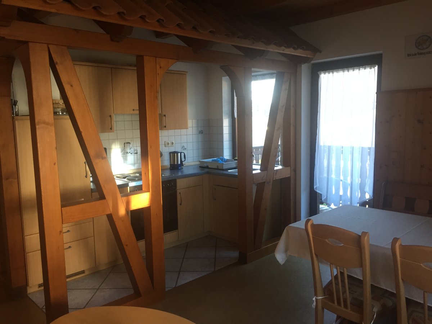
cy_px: 162
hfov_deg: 61.7
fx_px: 362
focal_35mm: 29
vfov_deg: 48.2
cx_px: 216
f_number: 2.2
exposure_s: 1/33
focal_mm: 4.15
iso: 50
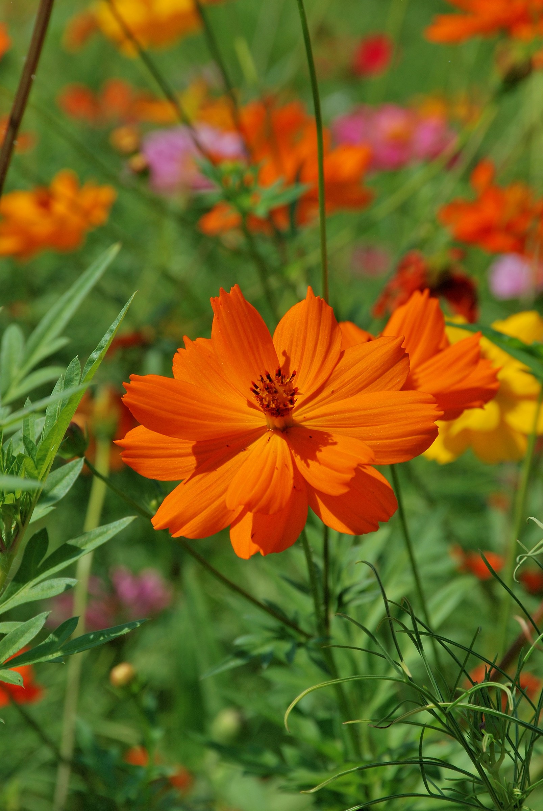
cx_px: 272
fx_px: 4737
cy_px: 406
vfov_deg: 9.8
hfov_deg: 6.6
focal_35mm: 210
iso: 100
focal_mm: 140
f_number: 14
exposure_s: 1/160
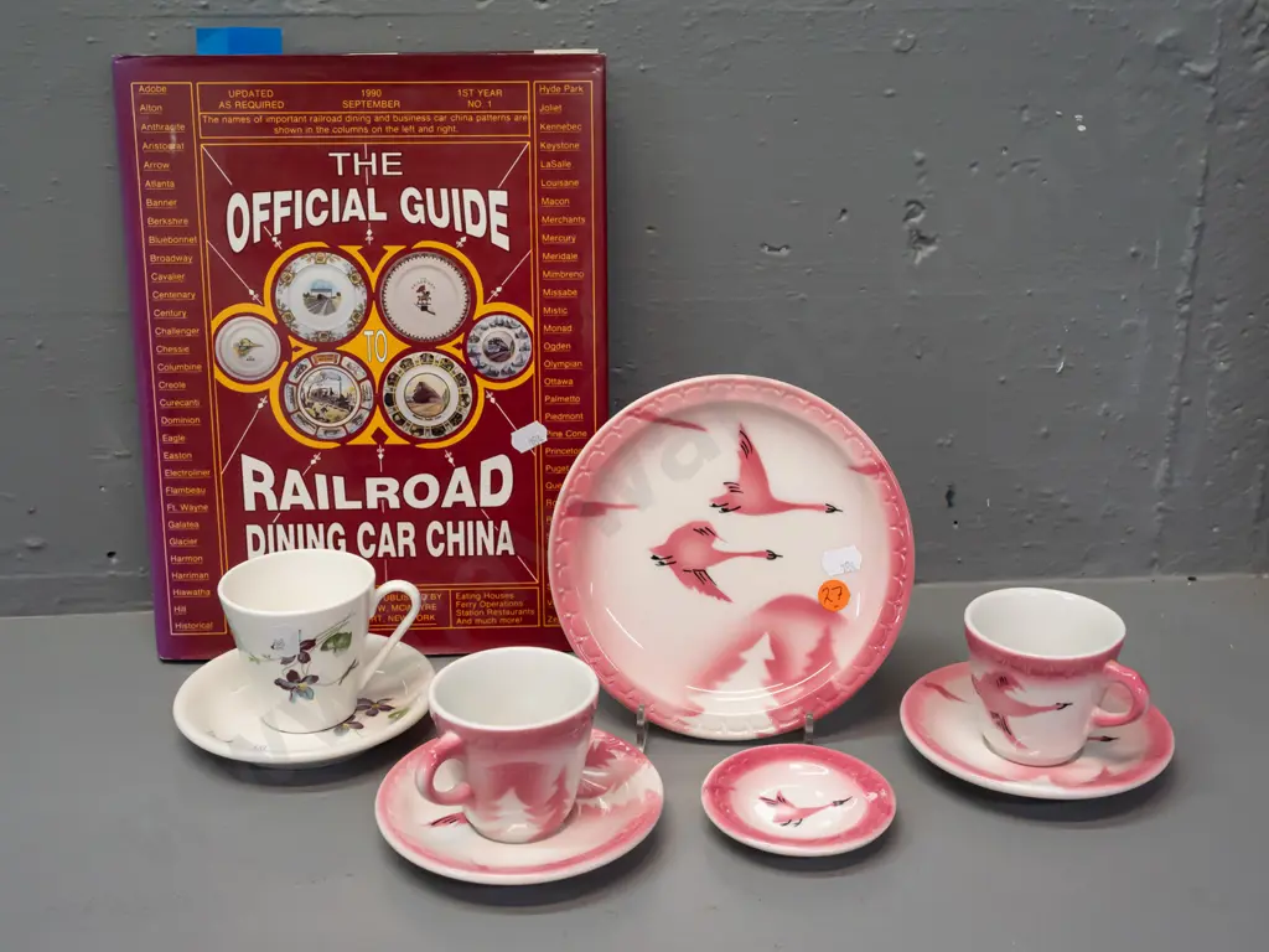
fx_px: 1540
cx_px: 634
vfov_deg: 34.3
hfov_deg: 44.8
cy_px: 476
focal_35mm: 42
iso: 3200
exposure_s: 1/200
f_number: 5.6
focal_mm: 21
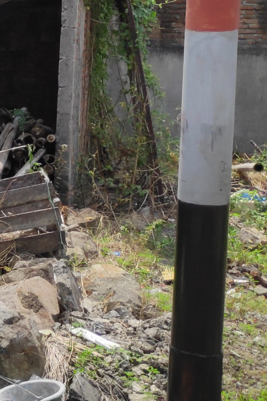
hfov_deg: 14.9
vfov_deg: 28.5
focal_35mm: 69
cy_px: 70
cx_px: -313
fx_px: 768
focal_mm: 3.94
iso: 100
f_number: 1.9
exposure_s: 1/2371
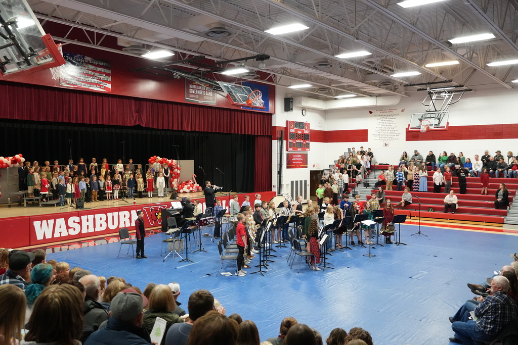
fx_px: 475
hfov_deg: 57.2
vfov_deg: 40.0
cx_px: 259
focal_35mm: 33
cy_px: 172
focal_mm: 22
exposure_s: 1/200
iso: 3200
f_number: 4
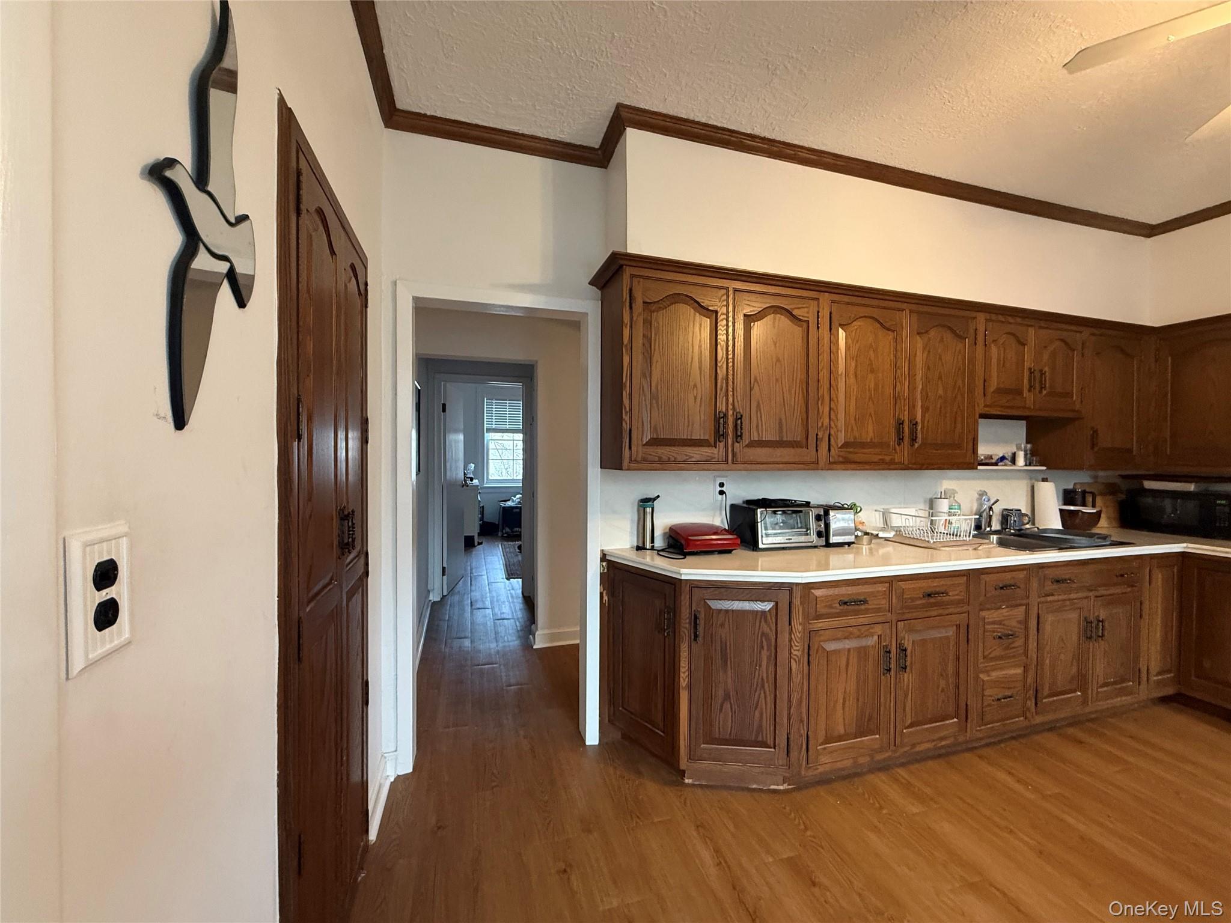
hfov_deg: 102.1
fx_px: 498
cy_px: 462
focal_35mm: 14
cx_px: 616
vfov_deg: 85.7
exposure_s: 1/60
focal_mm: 2.22
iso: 400
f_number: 2.2
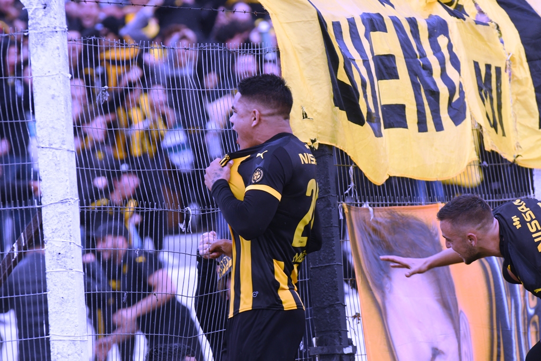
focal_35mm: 450
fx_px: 6763
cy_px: 180
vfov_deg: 3.1
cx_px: 270
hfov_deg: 4.6
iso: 800
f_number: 6.3
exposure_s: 1/640
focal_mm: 300
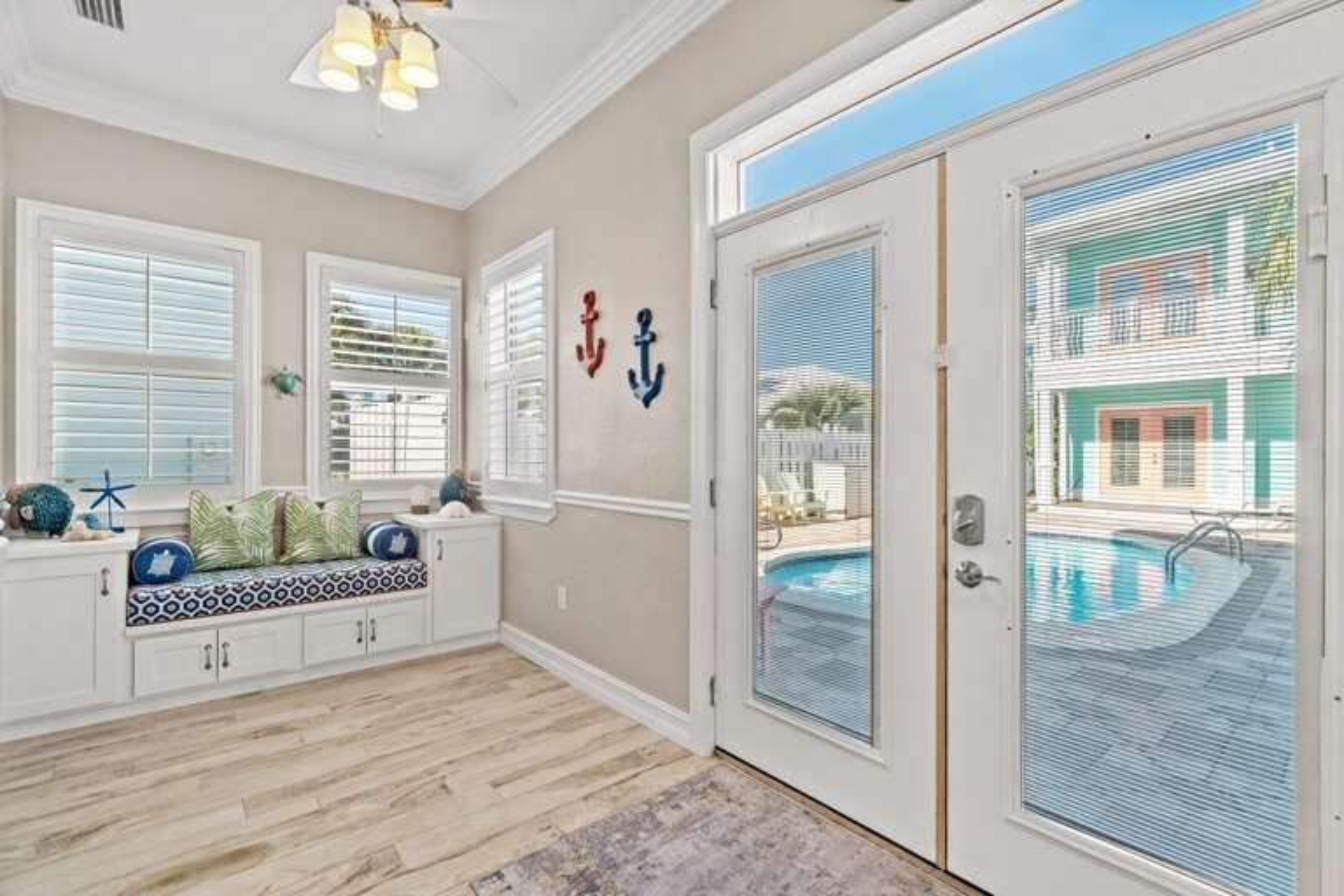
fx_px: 560
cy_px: 448
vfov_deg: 77.3
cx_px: 672
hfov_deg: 100.4
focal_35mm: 15
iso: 800
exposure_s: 1/15
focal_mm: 10
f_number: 8
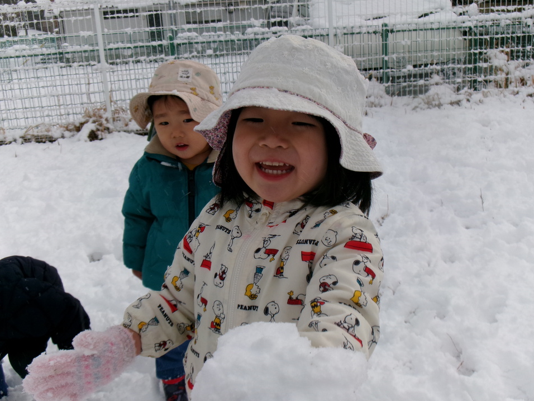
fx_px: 694
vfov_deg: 32.2
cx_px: 263
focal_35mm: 45
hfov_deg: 42.1
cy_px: 201
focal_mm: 7.8
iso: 100
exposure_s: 1/160
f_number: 12.5
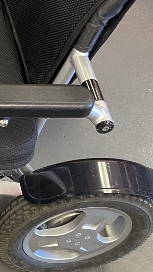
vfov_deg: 23.6
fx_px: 641
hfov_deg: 12.9
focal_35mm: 89
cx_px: -71
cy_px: 59
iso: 320
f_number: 1.6
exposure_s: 1/60
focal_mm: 5.1
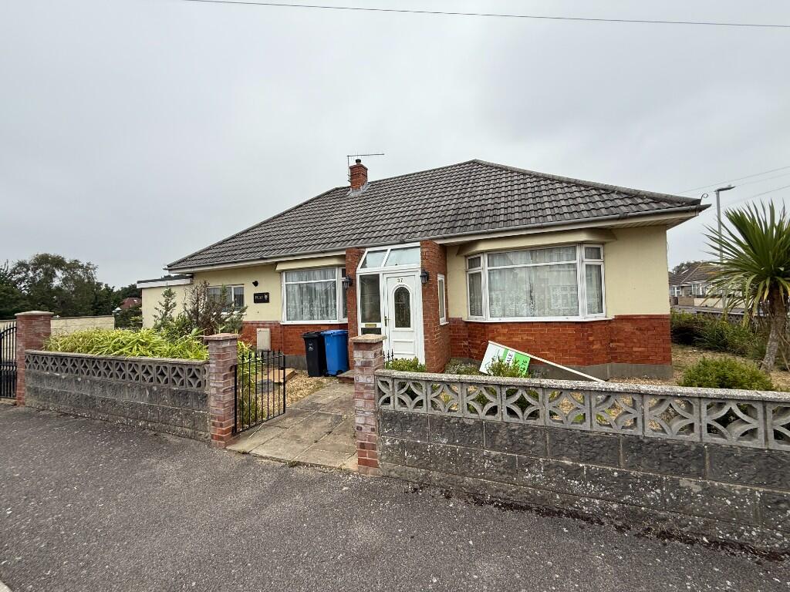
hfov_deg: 102.1
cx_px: 395
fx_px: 320
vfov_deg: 85.7
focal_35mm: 14
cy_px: 296
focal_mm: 2.22
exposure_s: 1/514
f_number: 2.2
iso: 50
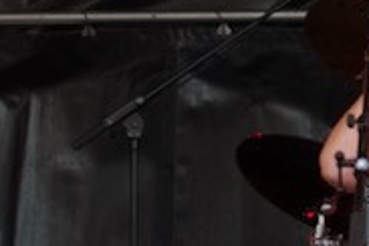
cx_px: 649
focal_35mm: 322
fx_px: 3300
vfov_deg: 4.3
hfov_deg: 6.3
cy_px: 107
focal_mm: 16.92
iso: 100
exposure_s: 1/160
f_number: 3.2
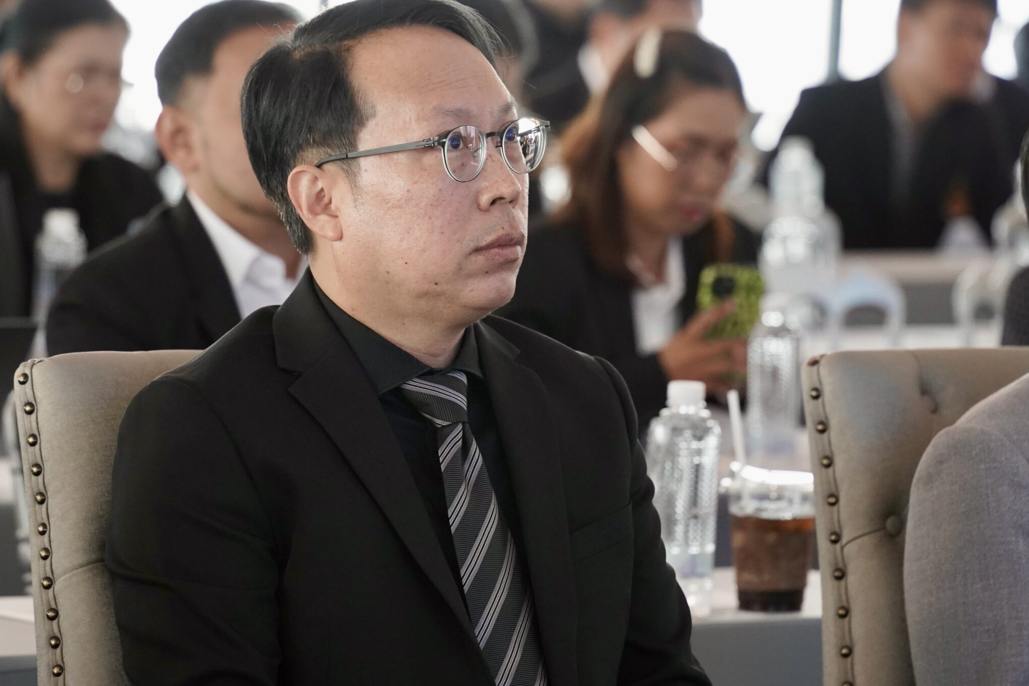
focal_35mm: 252
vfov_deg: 5.5
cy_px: 291
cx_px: 461
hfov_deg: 8.2
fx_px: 7203
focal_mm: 200
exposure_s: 1/125
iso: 4000
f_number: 5.6
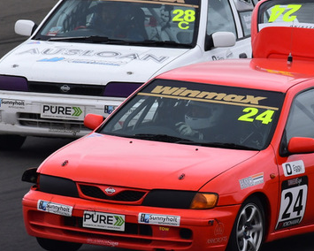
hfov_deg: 1.2
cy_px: 87
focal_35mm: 1586
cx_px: 249
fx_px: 14739
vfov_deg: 1.0
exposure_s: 1/640
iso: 640
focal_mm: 500
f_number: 11
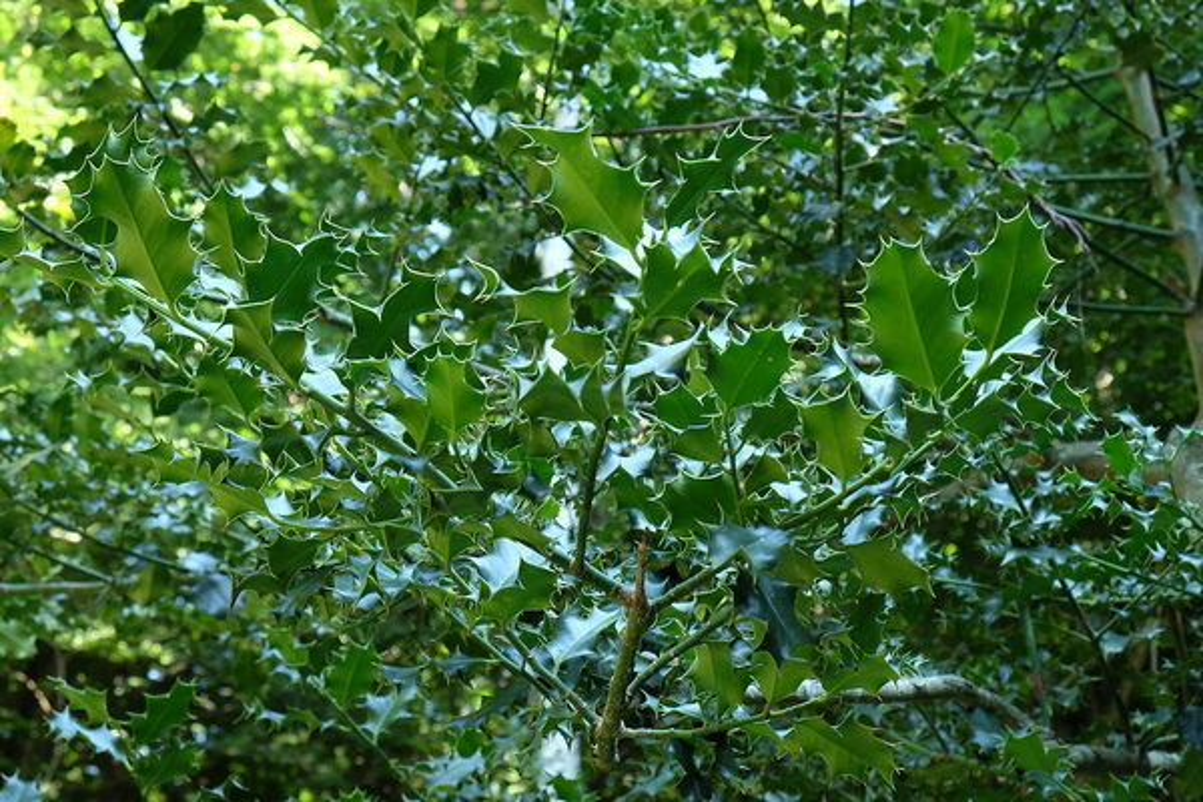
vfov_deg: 25.1
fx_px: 1804
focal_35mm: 54
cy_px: 401
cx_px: 602
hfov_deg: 36.9
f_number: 8
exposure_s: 1/40
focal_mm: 35.8
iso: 1000
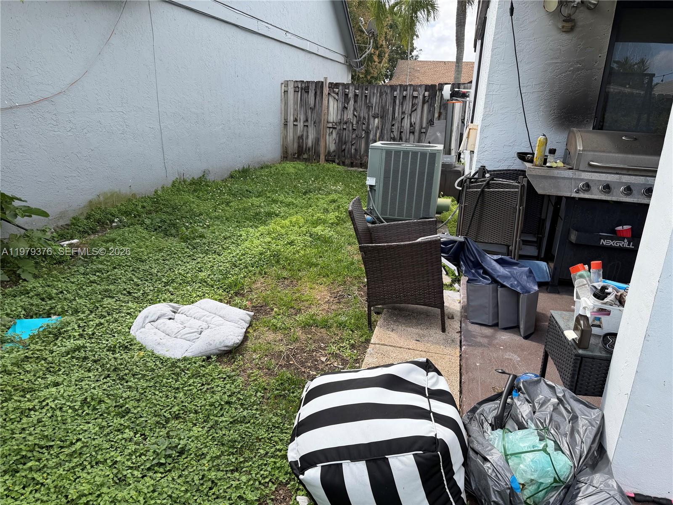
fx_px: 467
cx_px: 336
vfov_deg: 56.8
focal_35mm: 24
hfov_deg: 71.6
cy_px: 252
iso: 80
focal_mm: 6.76
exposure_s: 1/1174
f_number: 1.78
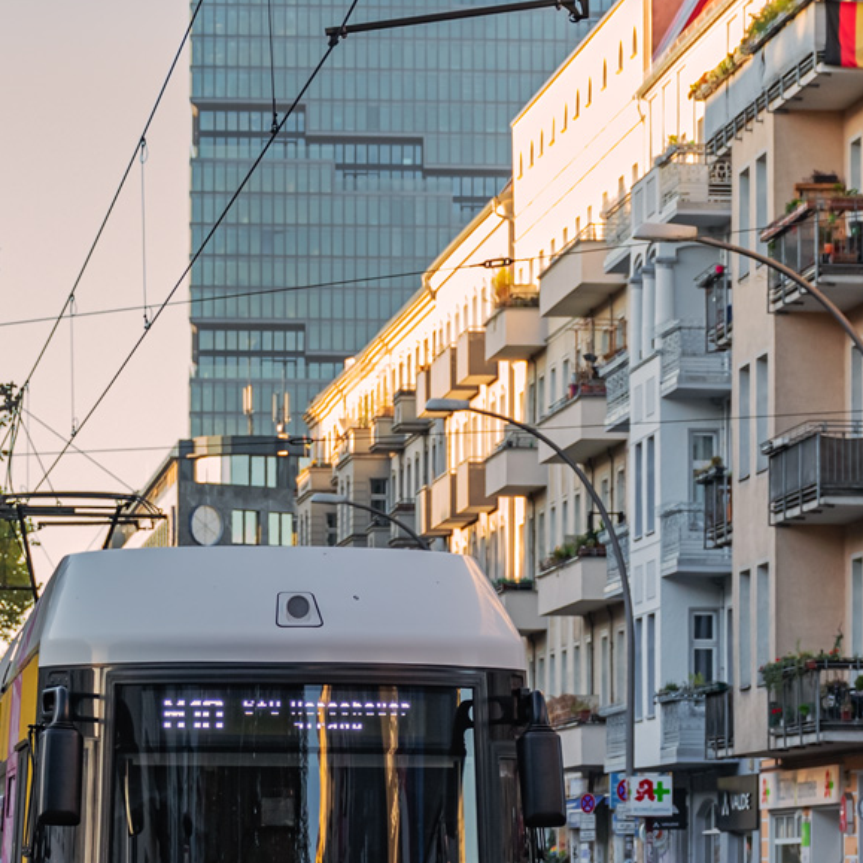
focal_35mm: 165
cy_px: 659
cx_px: 297
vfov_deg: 10.6
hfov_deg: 10.6
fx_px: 4654
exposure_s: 1/320
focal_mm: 52
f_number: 5
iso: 640
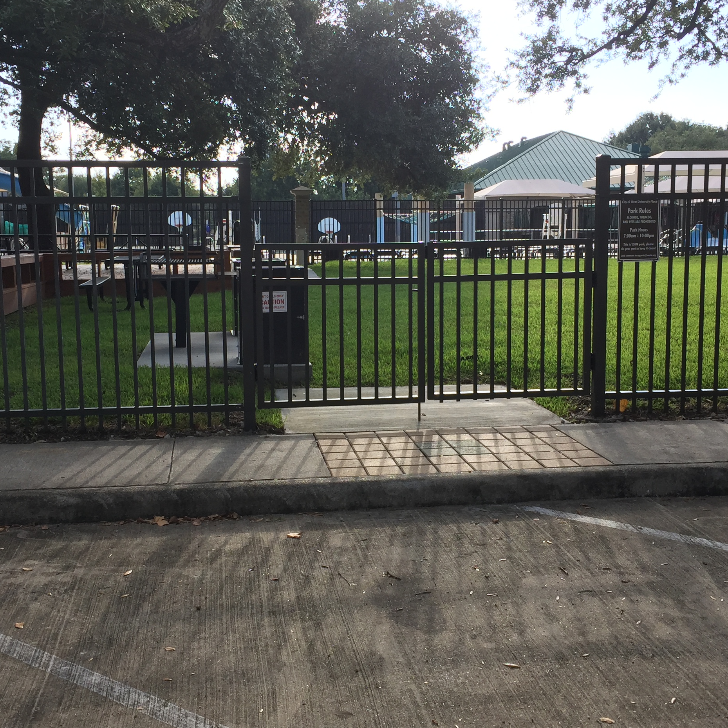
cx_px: 350
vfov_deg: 37.6
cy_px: 367
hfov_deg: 37.5
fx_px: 1071
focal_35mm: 45
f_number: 2.2
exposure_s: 1/719
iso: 32
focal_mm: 4.15
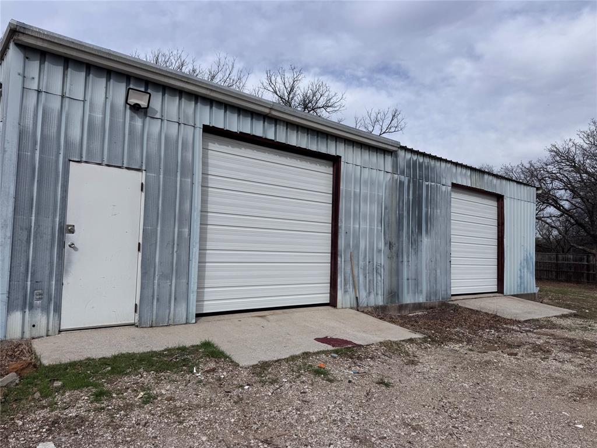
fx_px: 414
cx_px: 298
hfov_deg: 71.6
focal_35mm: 24
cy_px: 224
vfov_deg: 56.8
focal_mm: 6.76
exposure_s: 1/7092
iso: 80
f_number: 1.78
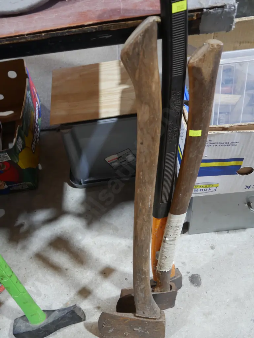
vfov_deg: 53.9
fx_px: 332
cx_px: 127
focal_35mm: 34
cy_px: 169
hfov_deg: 41.8
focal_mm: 17
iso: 640
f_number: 4
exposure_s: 1/60
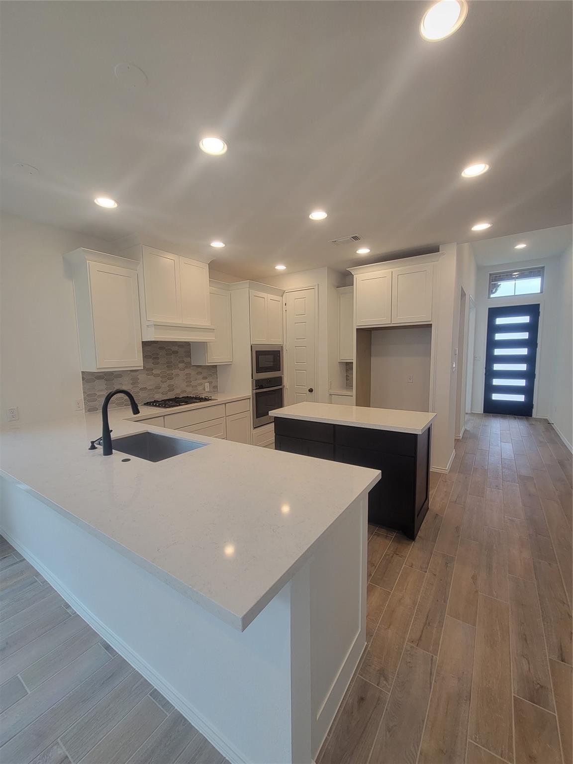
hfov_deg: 89.9
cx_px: 286
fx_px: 287
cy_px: 382
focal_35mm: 13
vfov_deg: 106.2
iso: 64
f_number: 2.2
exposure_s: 1/60
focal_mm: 2.2
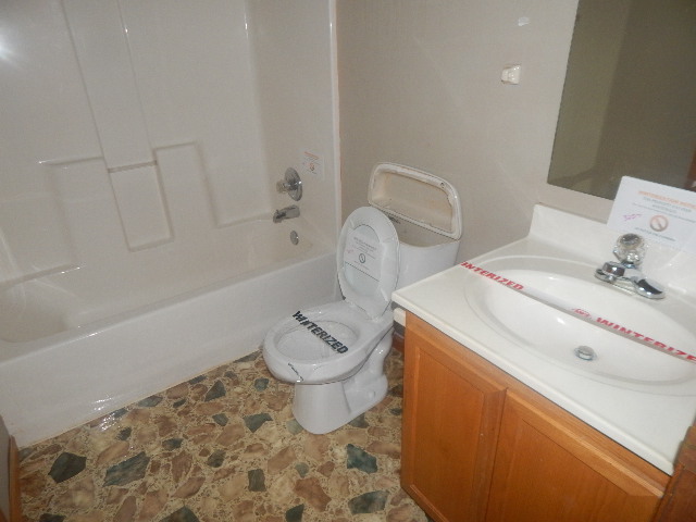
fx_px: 442
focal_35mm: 22
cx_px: 348
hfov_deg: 76.4
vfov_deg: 61.1
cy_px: 261
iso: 200
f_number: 3
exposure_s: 1/30
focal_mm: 4
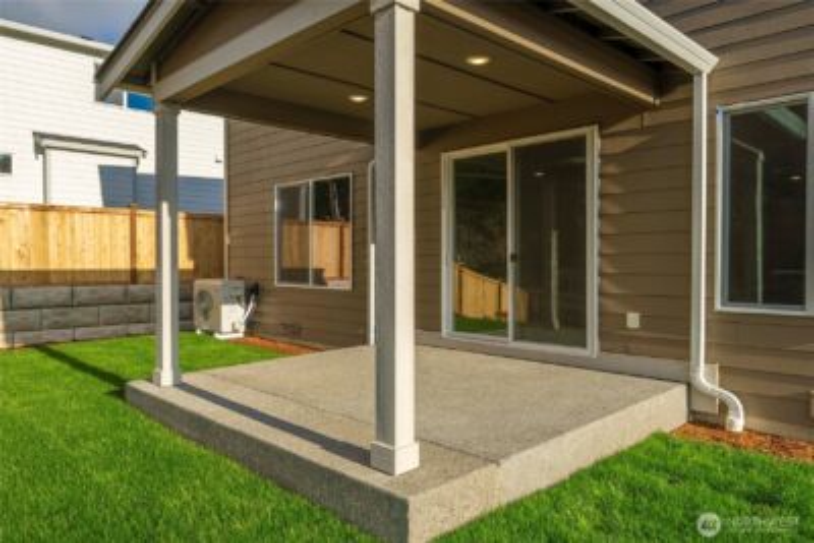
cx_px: 407
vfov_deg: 62.0
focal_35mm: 20
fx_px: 452
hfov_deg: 84.0
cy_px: 272
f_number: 7.1
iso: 80
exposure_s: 1/250
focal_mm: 20
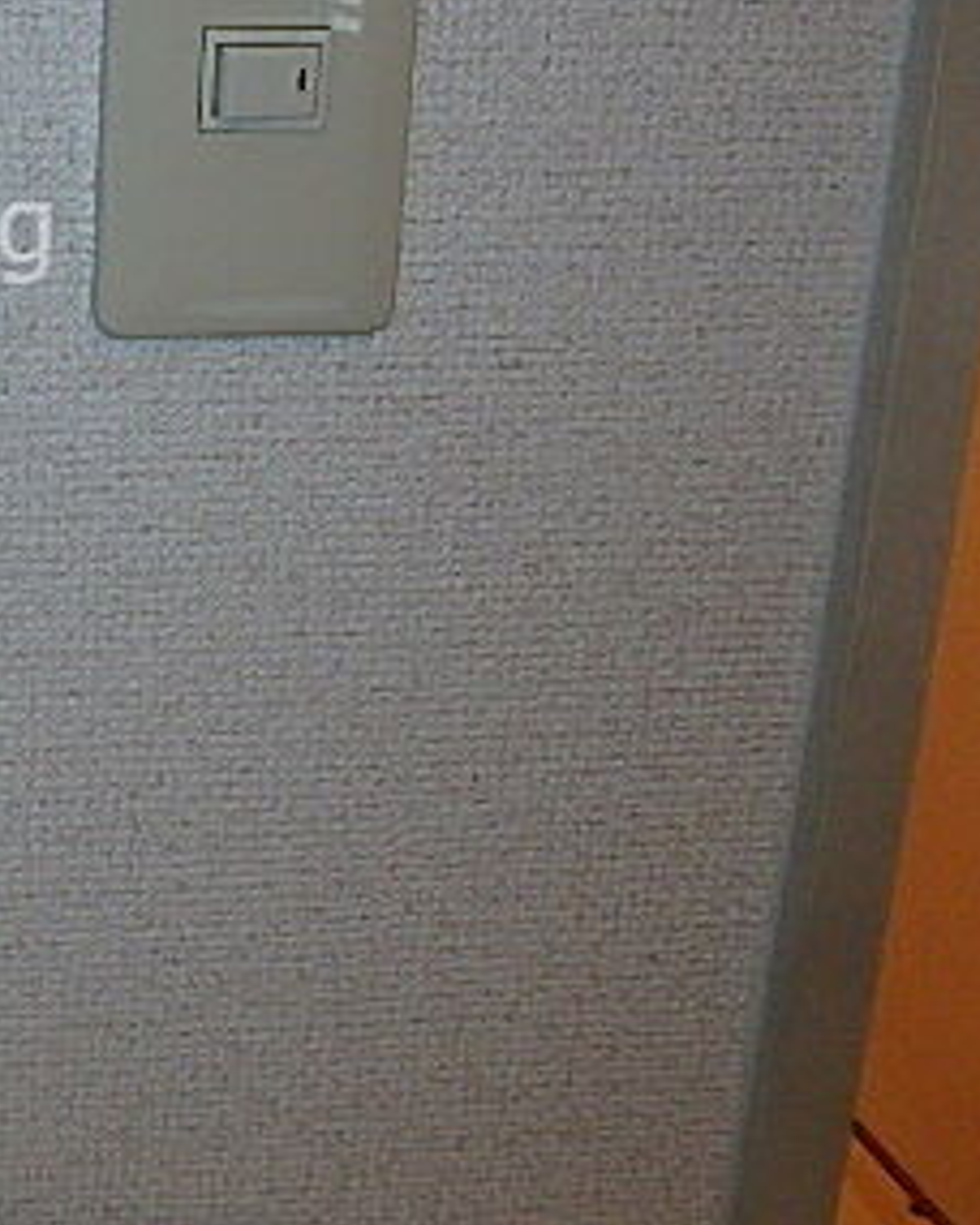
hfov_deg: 28.2
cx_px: -219
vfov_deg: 38.7
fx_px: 1668
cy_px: 232
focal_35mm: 46
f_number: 3.5
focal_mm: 3.7
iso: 200
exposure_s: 1/30
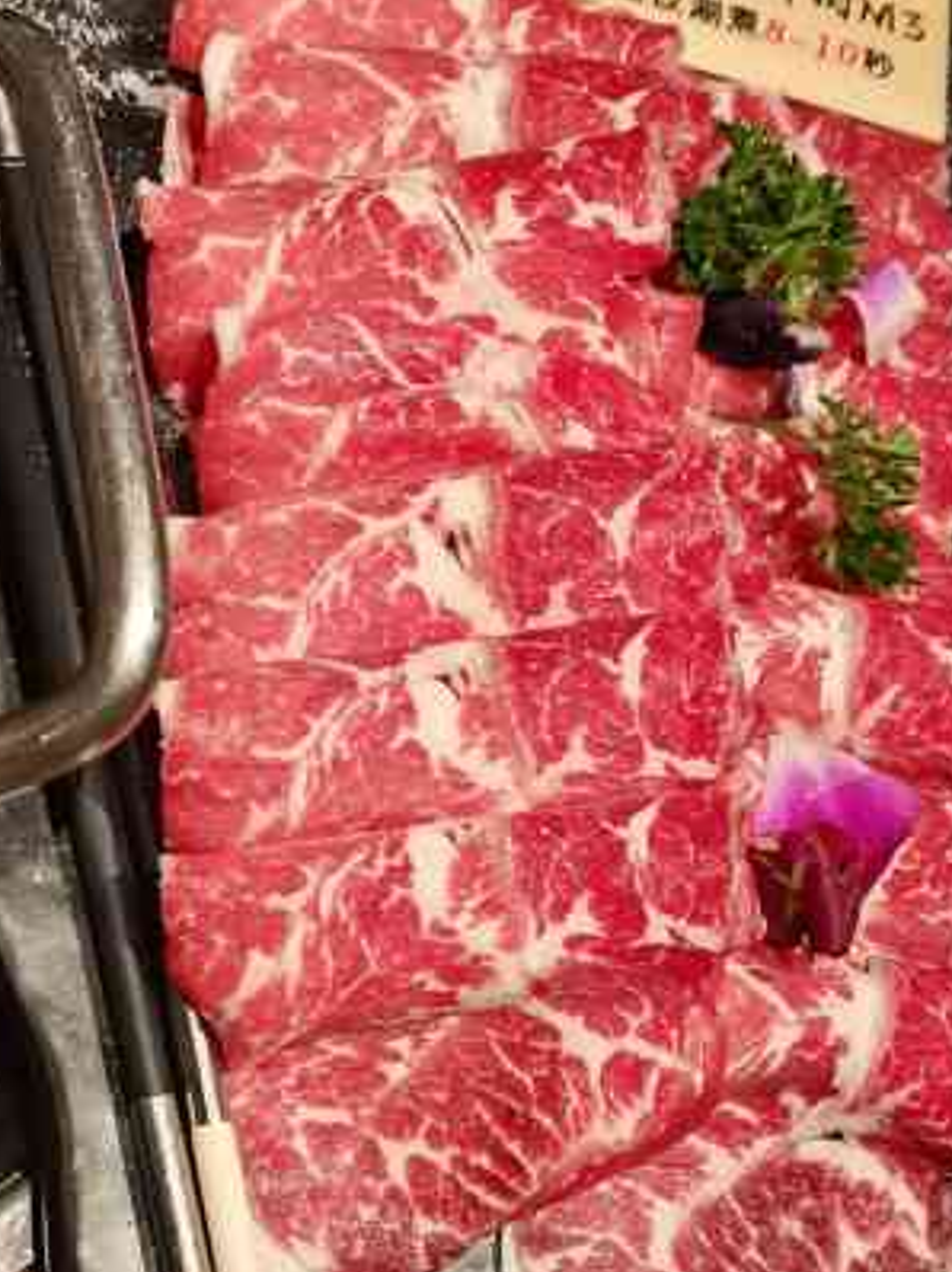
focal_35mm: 61
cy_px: 820
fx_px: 2239
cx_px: 505
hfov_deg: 24.0
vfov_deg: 31.5
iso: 320
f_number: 1.8
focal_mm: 5.58
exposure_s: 1/100
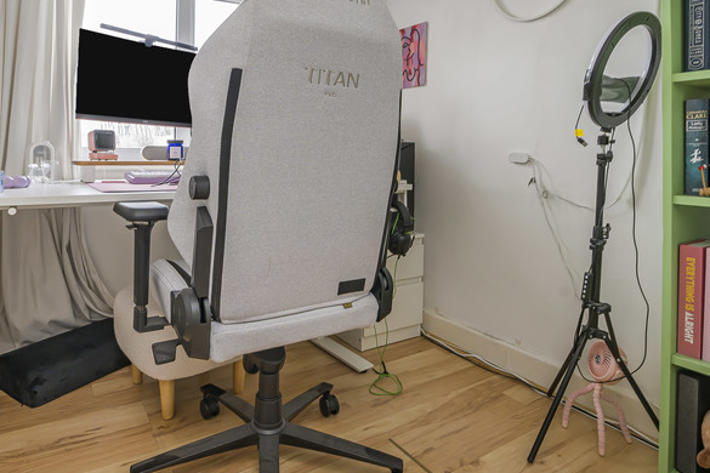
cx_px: 290
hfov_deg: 80.4
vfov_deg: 58.4
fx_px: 414
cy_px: 167
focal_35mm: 21
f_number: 9
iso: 320
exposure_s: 1/6
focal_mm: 12
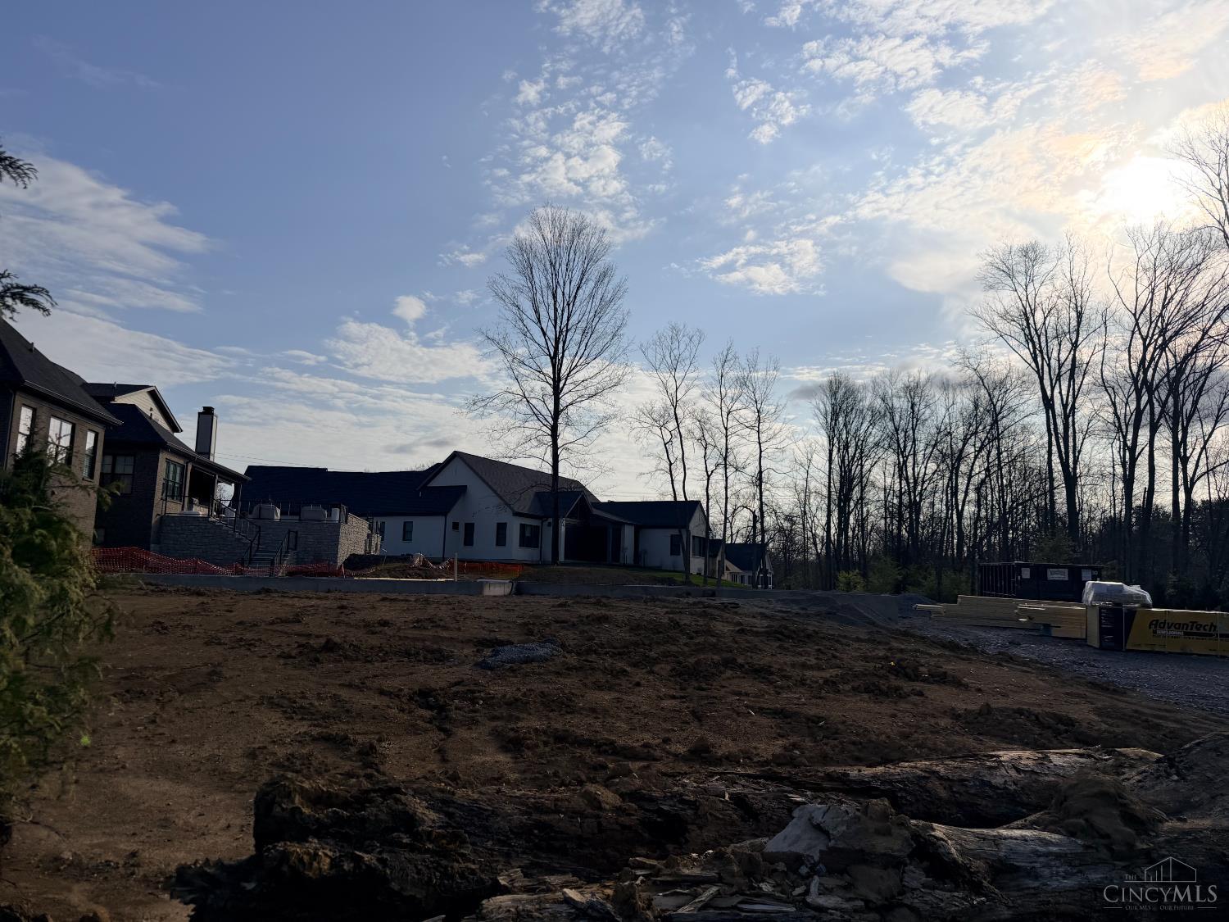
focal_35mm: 24
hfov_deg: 71.6
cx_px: 614
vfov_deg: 56.8
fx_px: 852
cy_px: 461
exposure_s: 1/17544
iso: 80
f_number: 1.78
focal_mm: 6.76
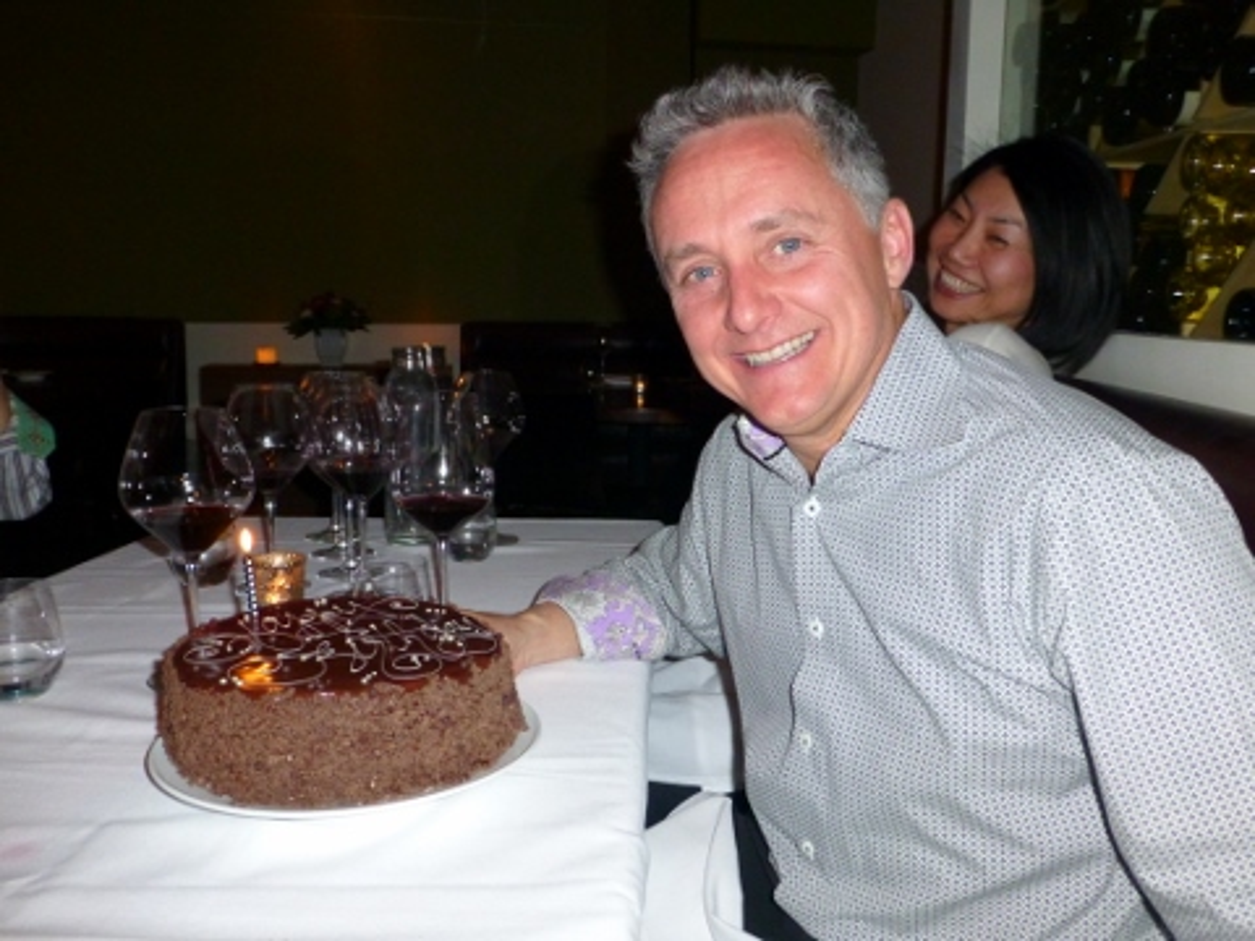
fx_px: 1088
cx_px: 628
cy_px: 470
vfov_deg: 46.8
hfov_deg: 60.0
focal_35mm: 30
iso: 500
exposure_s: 1/125
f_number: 3.6
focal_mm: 5.4
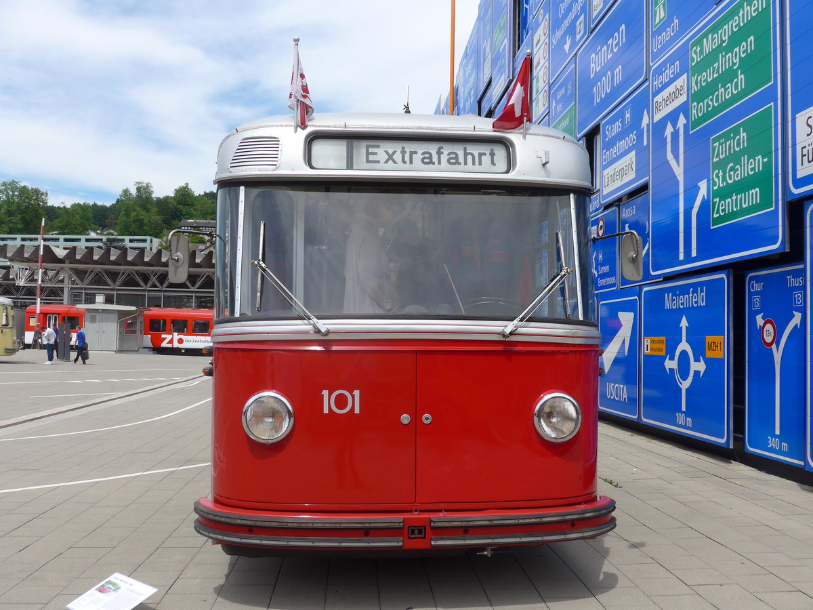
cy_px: 305
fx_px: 799
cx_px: 406
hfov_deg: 54.0
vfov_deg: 41.8
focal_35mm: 34
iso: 80
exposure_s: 1/1300
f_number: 2.8
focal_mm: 7
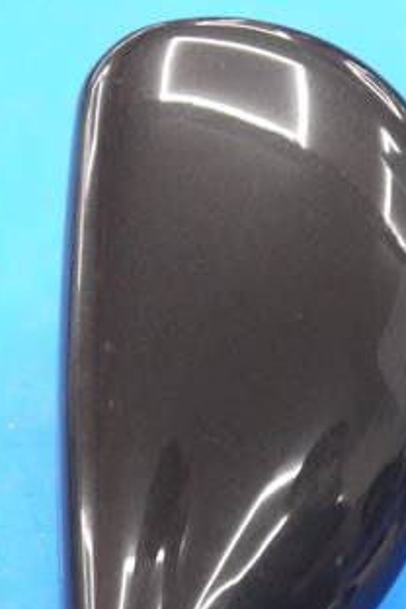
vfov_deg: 11.5
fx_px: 3028
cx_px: 287
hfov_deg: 7.7
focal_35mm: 179
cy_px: 400
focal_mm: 42
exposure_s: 1/60
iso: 800
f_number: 5.6
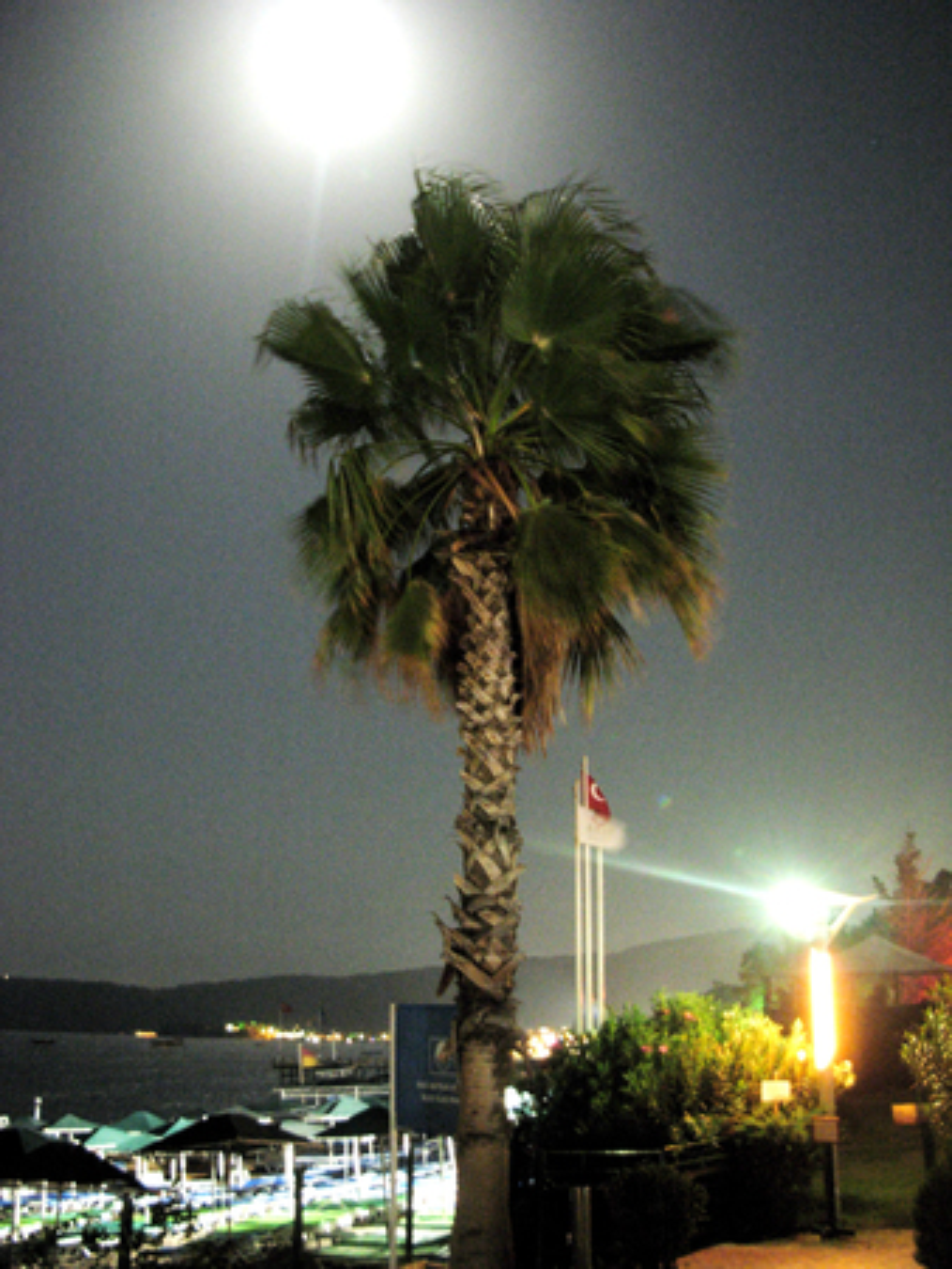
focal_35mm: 38
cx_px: 476
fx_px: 1392
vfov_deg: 49.0
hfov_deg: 37.8
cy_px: 634
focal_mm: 6.3
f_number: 2.9
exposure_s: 2
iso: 400
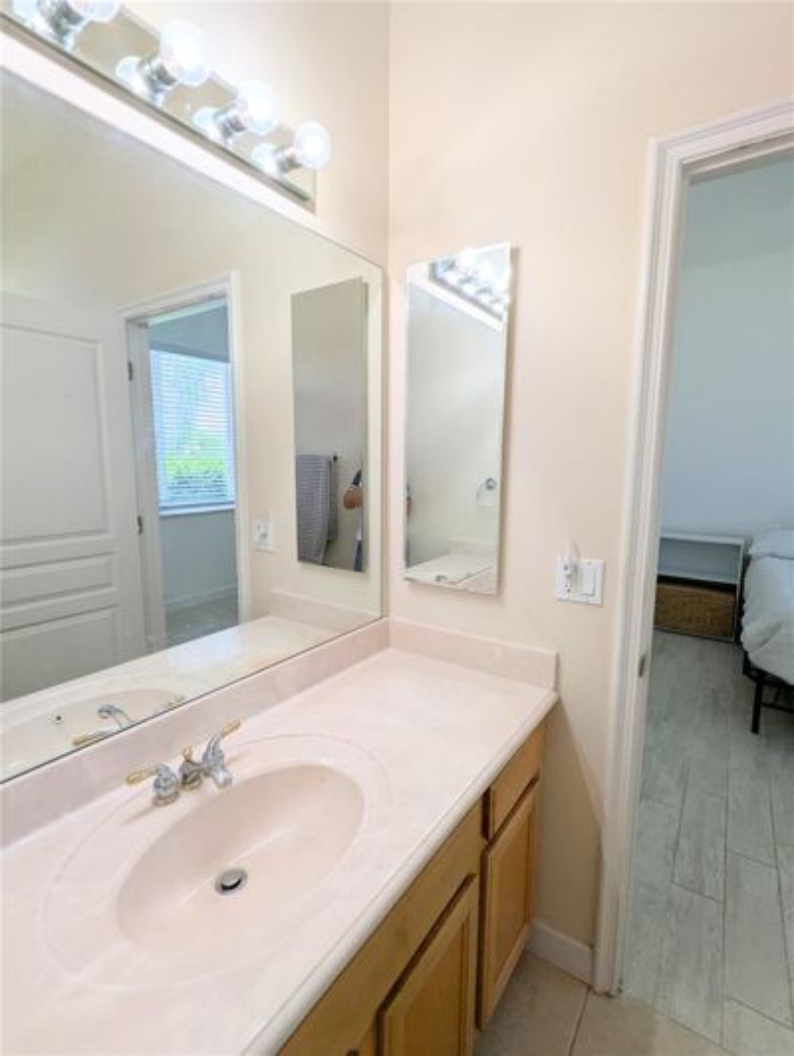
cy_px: 528
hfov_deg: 78.2
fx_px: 489
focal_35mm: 16
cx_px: 397
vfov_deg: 94.4
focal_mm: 2.35
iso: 44
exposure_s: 1/120
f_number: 2.2
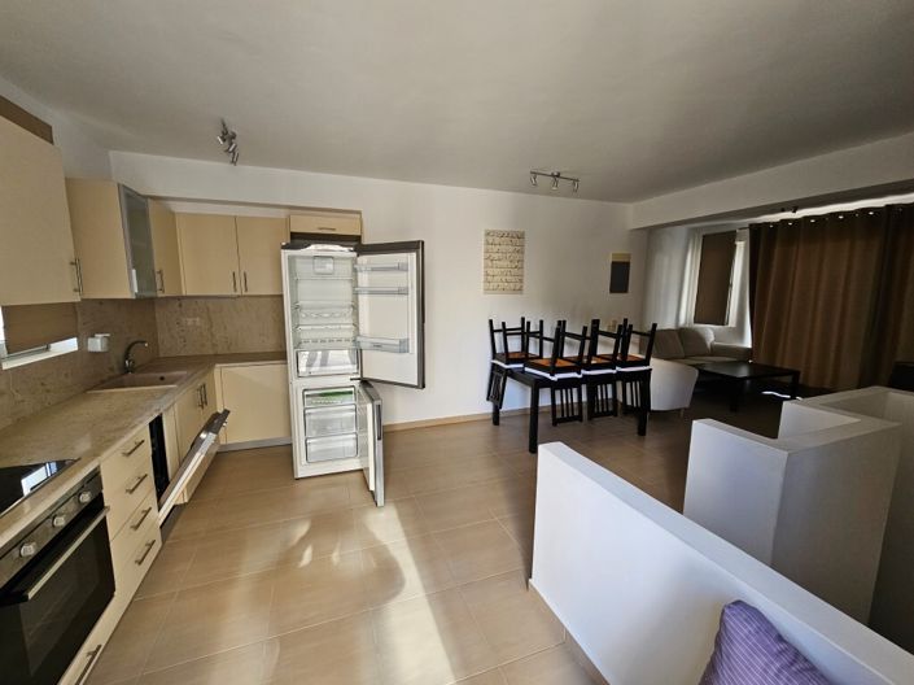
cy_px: 342
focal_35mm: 13
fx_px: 343
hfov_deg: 106.2
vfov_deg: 89.9
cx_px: 457
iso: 160
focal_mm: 2.2
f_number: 2.2
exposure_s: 1/50
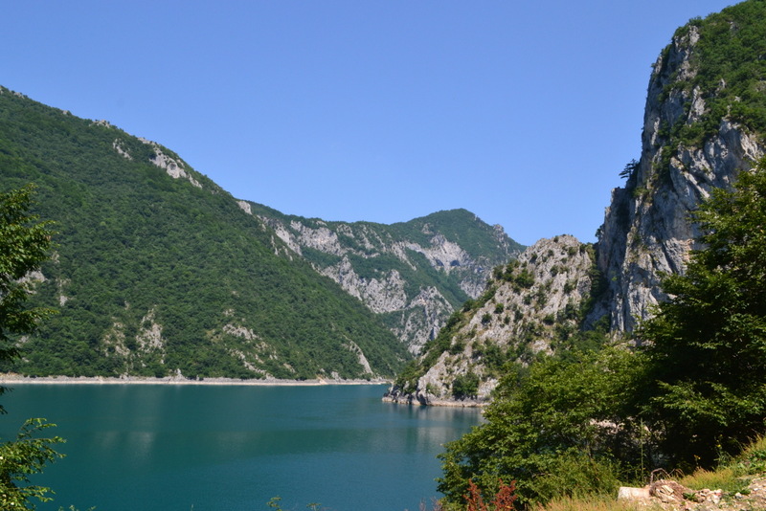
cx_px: 383
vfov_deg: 48.0
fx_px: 575
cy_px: 256
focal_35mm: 27
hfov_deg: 67.4
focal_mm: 18
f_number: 10
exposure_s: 1/320
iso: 400
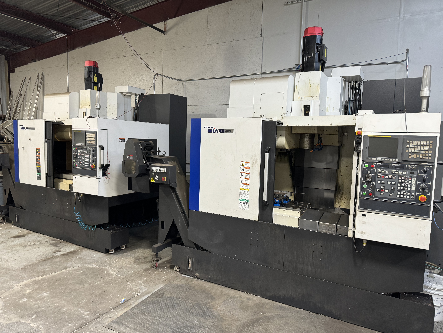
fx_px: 307
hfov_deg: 71.6
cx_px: 222
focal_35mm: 24
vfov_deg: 56.8
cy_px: 166
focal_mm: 6.76
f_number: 1.78
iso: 200
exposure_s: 1/112
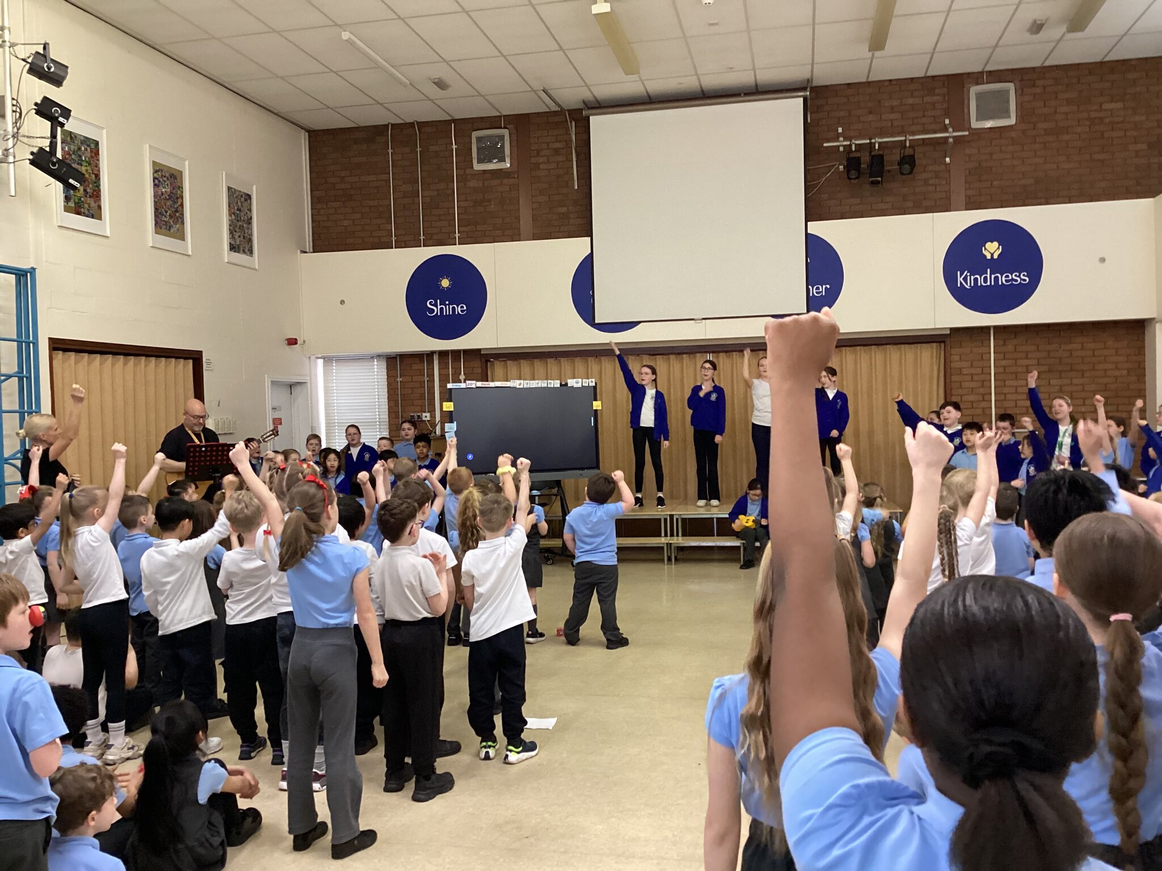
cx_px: 581
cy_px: 436
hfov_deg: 58.4
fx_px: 1041
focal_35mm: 31
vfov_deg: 45.4
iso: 320
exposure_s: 1/50
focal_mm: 3.3
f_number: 2.4
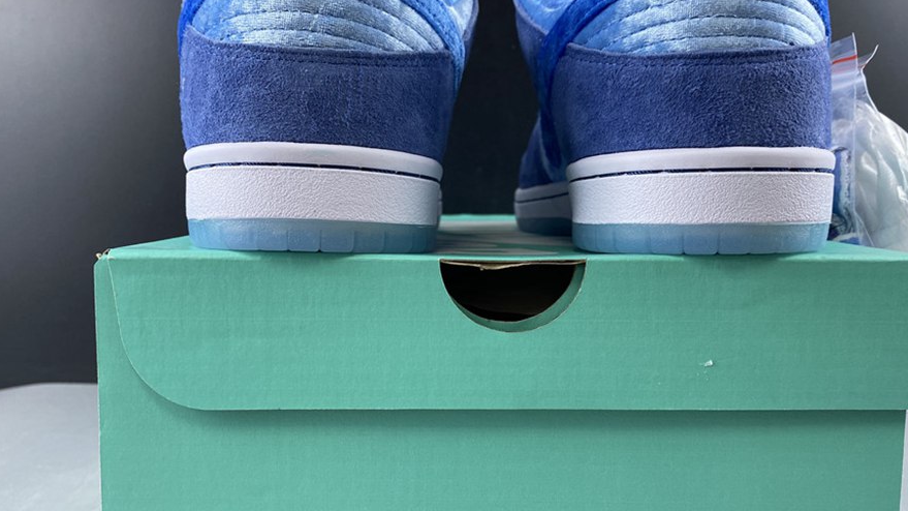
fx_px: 794
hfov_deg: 59.5
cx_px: 470
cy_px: 279
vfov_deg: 35.6
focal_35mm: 33
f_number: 1.8
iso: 80
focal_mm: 4.25
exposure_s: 1/100
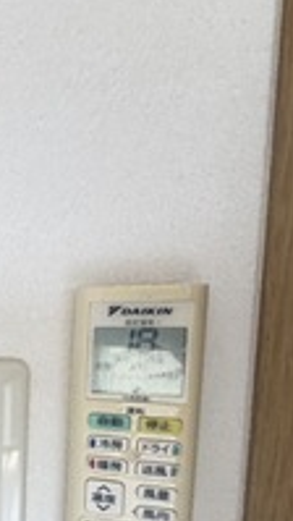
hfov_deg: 19.1
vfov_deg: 46.2
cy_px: 367
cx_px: -267
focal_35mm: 43
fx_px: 594
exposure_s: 1/121
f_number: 2.2
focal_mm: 2.22
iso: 200
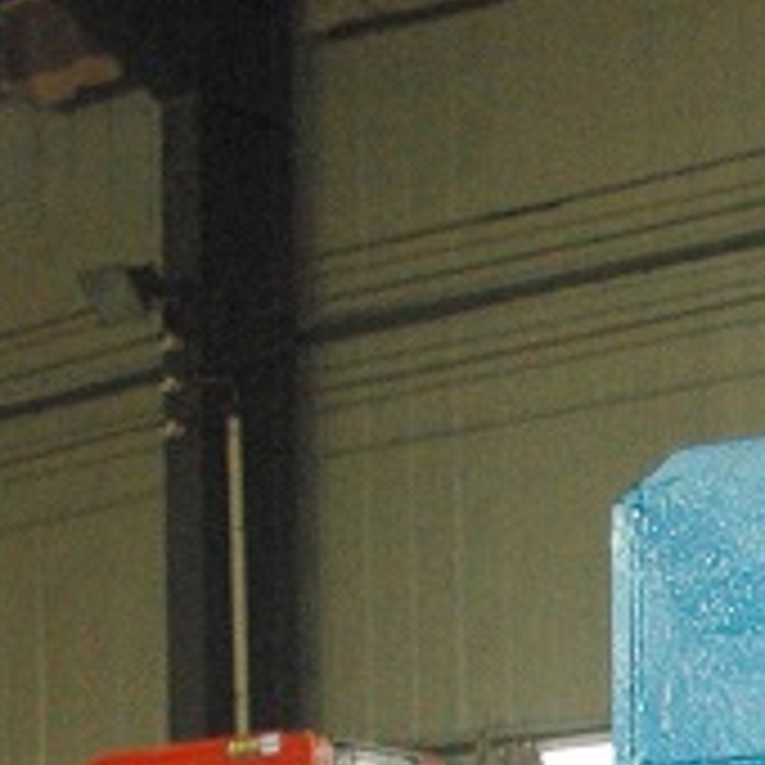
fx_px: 3275
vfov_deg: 12.1
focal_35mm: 131
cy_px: 1426
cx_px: 1350
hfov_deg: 12.3
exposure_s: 1/30
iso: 1600
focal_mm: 18
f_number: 4
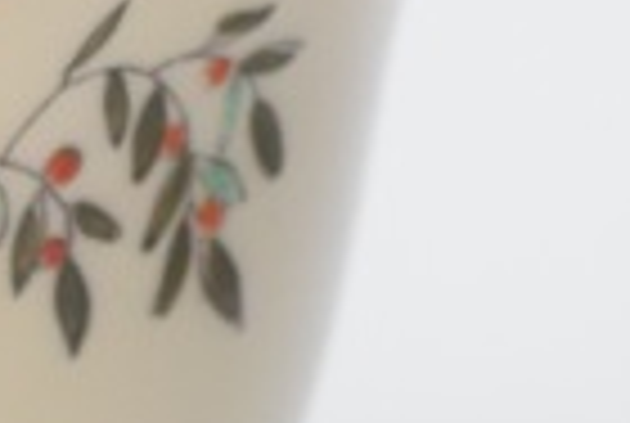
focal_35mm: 588
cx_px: -261
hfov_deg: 3.5
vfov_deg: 2.4
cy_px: -25
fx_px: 10304
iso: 800
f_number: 5.6
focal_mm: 55
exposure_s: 1/80
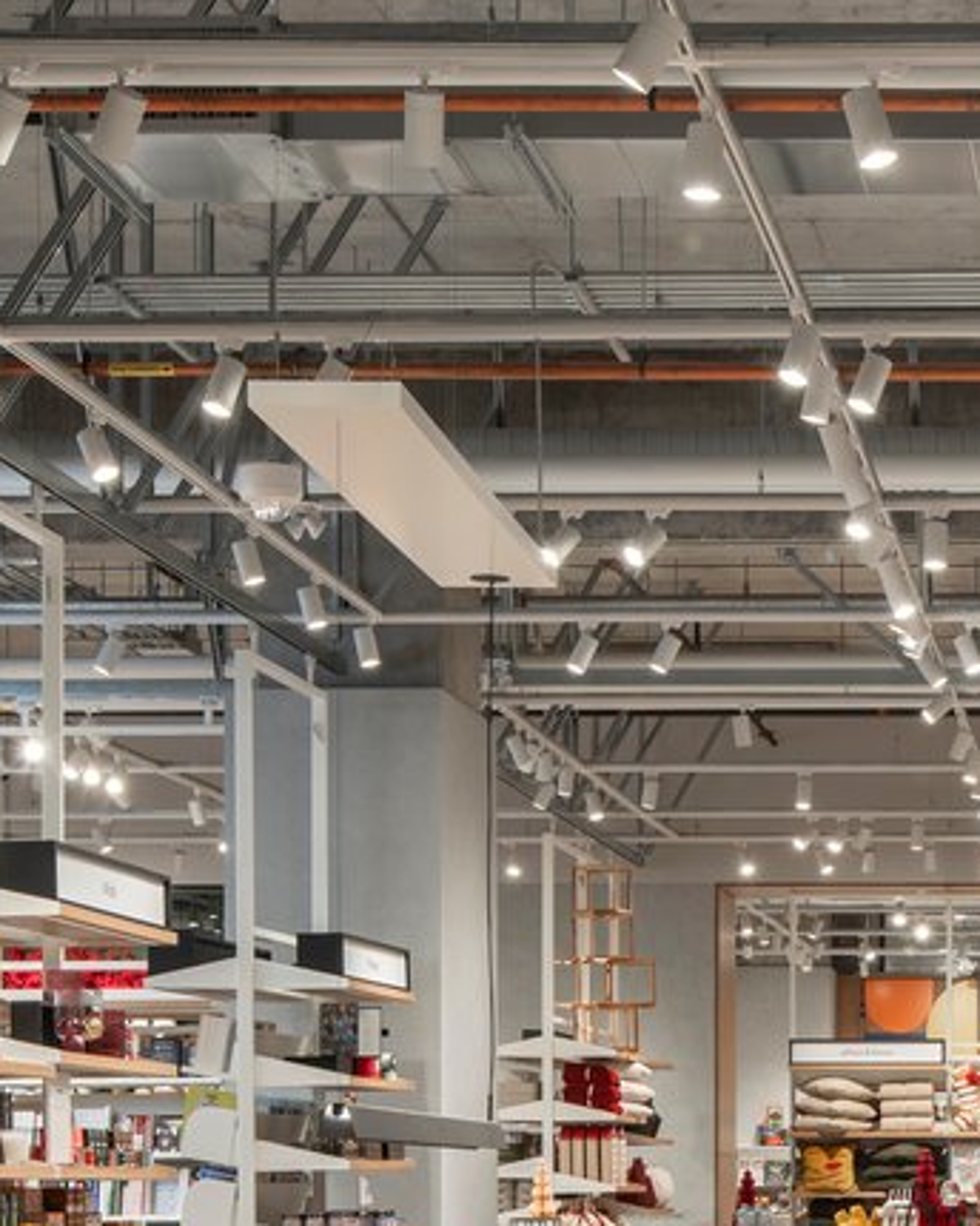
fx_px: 3082
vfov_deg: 21.9
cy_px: 1145
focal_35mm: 85
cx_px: 1065
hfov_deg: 17.5
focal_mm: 19
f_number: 10
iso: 64
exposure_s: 1/6
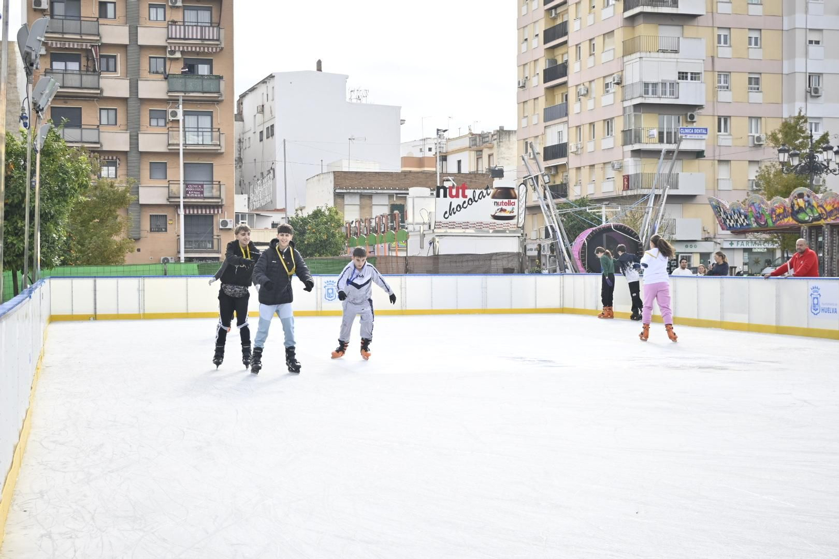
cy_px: 280
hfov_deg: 35.9
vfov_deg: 24.4
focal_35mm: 56
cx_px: 420
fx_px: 1293
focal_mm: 37
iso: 320
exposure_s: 1/800
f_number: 5.3
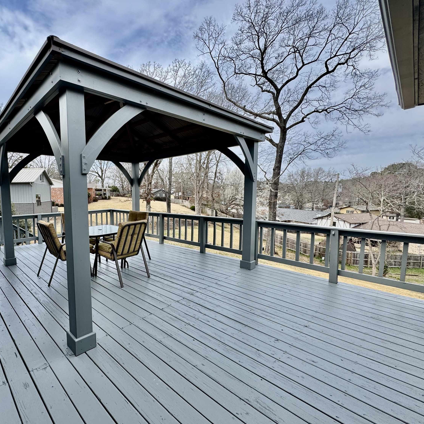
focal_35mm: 17
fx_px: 236
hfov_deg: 81.2
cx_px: 141
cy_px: 215
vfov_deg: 84.0
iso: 40
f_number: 2.2
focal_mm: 2.22
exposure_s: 1/522
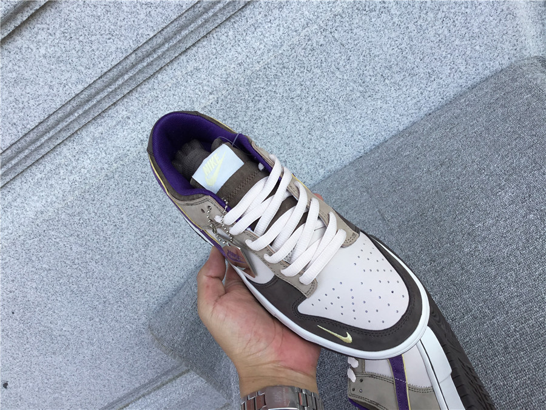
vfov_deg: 45.4
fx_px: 489
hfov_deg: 58.4
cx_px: 273
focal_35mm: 31
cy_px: 205
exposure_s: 1/345
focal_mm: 3.3
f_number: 2.4
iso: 25
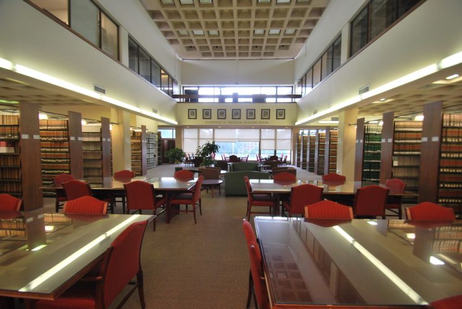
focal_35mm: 15
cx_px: 231
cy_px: 154
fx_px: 193
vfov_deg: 77.5
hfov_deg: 100.3
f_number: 3.5
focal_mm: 10
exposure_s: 1/50
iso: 200
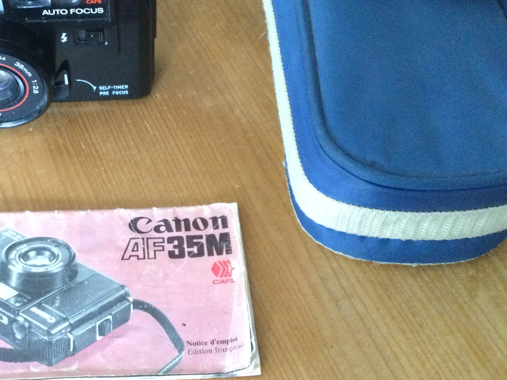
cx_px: 123
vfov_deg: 27.0
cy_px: 208
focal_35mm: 54
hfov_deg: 34.7
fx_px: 791
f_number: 2.4
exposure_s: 1/17
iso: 400
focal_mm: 3.3
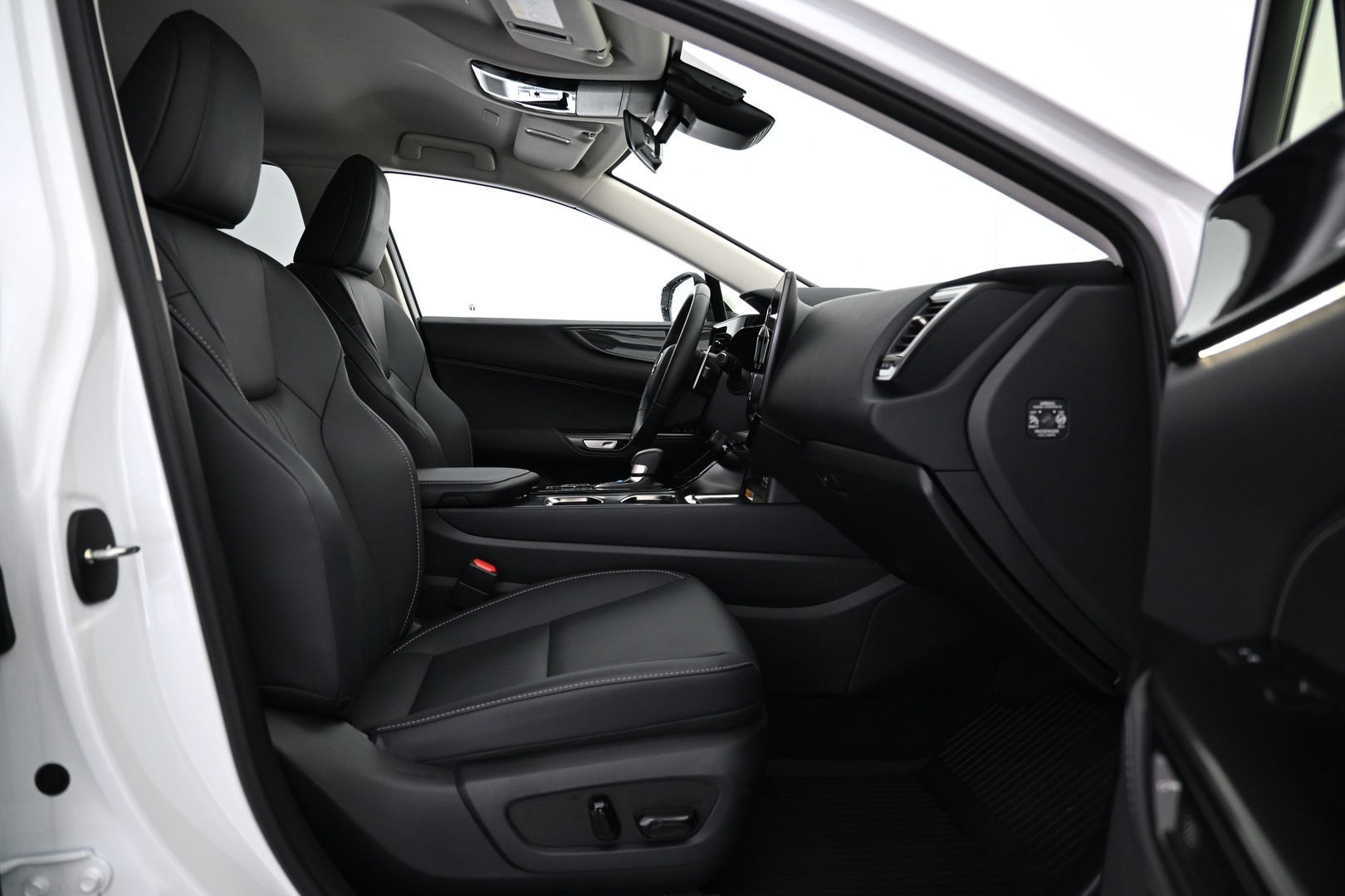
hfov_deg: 73.7
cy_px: 448
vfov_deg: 53.1
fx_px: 897
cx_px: 672
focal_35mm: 24
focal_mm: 16
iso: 900
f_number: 3.5
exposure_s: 1/25
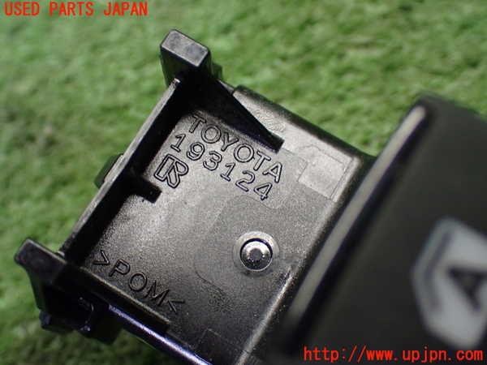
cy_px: 182
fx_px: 703
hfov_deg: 38.2
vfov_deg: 29.1
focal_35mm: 50
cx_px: 244
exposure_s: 1/60
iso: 800
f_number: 3.2
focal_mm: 9.01
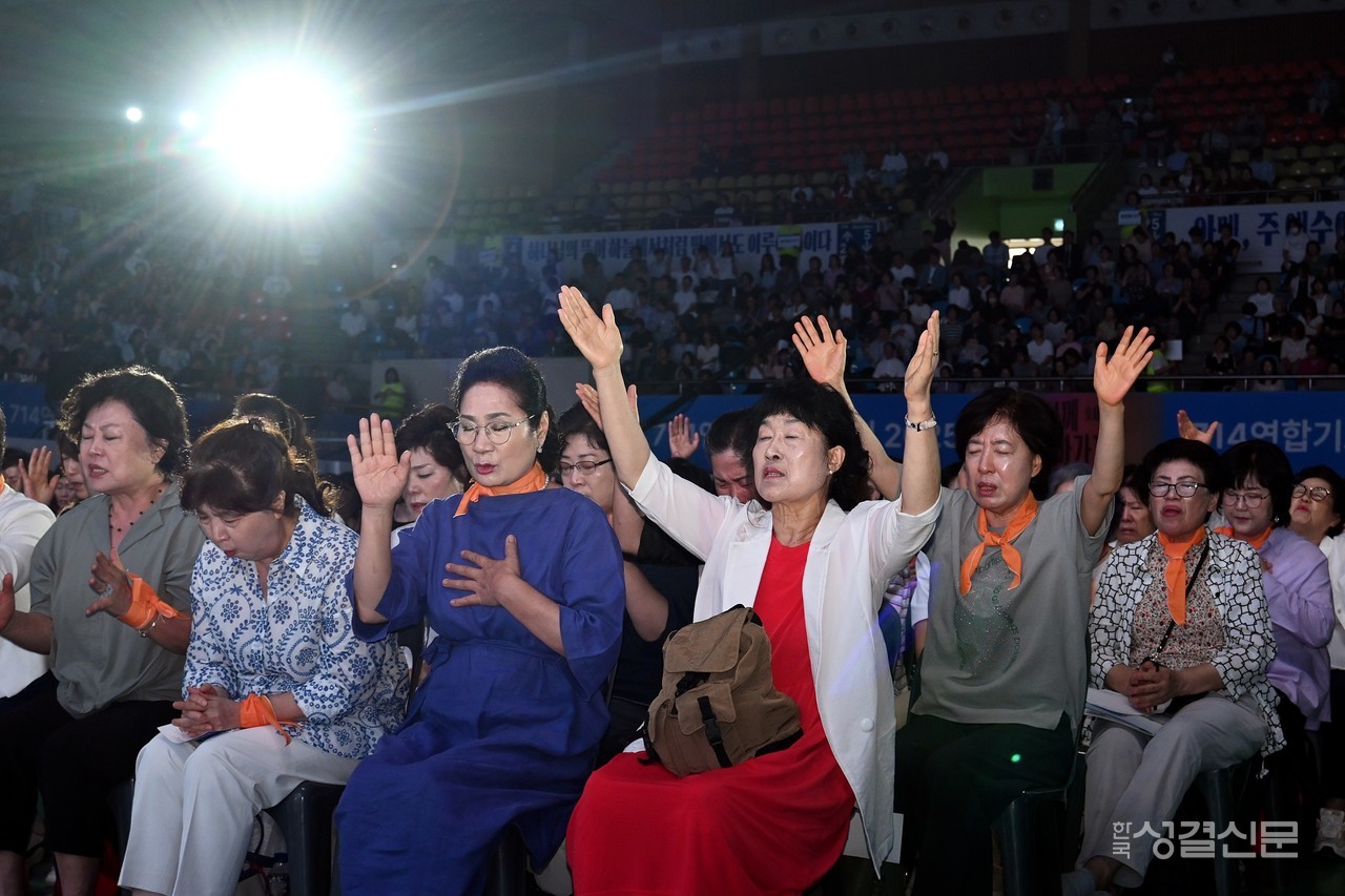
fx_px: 2297
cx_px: 672
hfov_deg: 32.6
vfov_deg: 22.1
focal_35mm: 62
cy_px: 448
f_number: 5.6
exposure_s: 1/60
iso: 800
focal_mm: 41
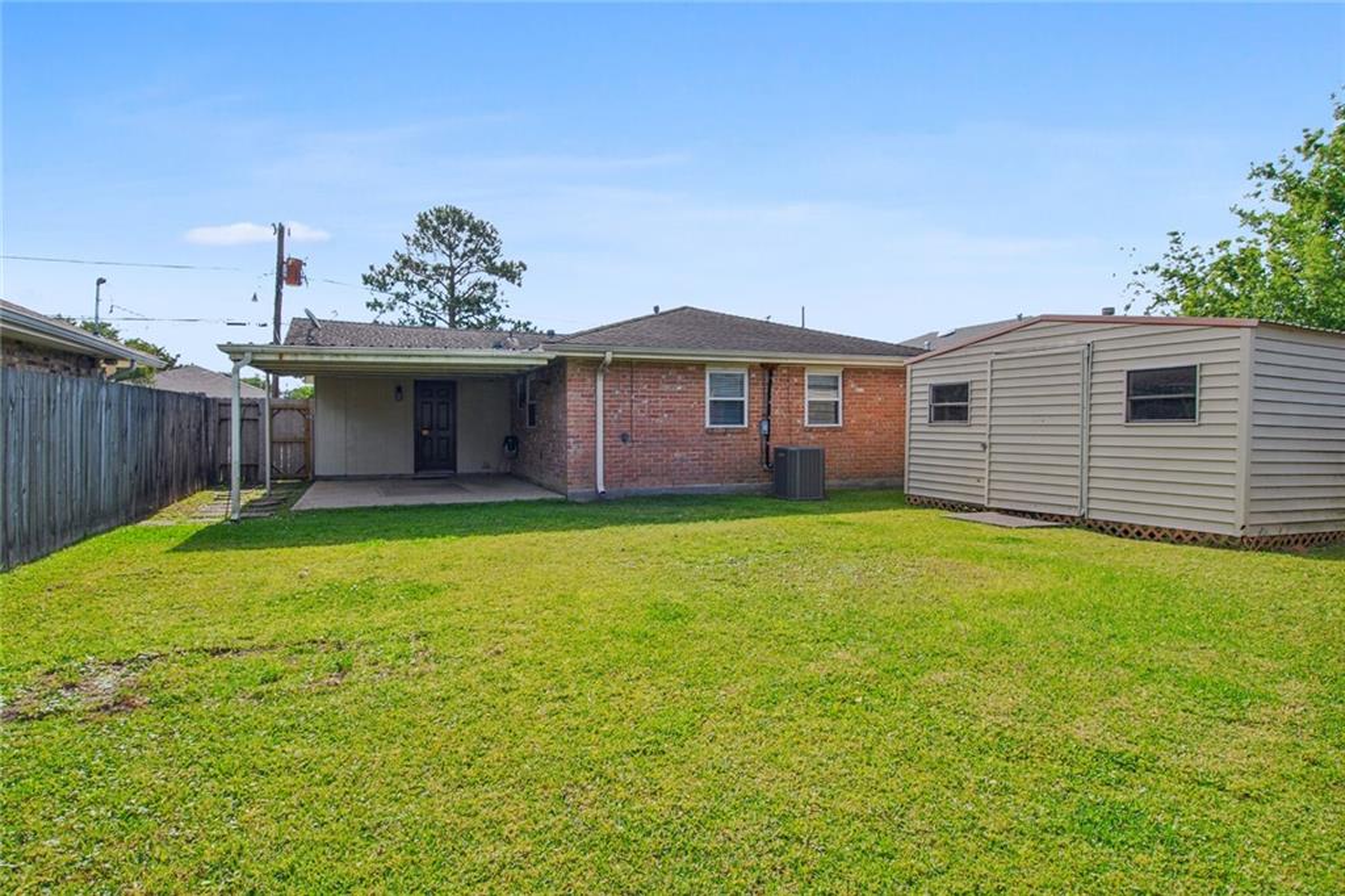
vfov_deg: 67.3
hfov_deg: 90.0
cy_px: 448
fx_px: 672
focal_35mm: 18
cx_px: 672
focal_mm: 12
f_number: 11
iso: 200
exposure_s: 1/125
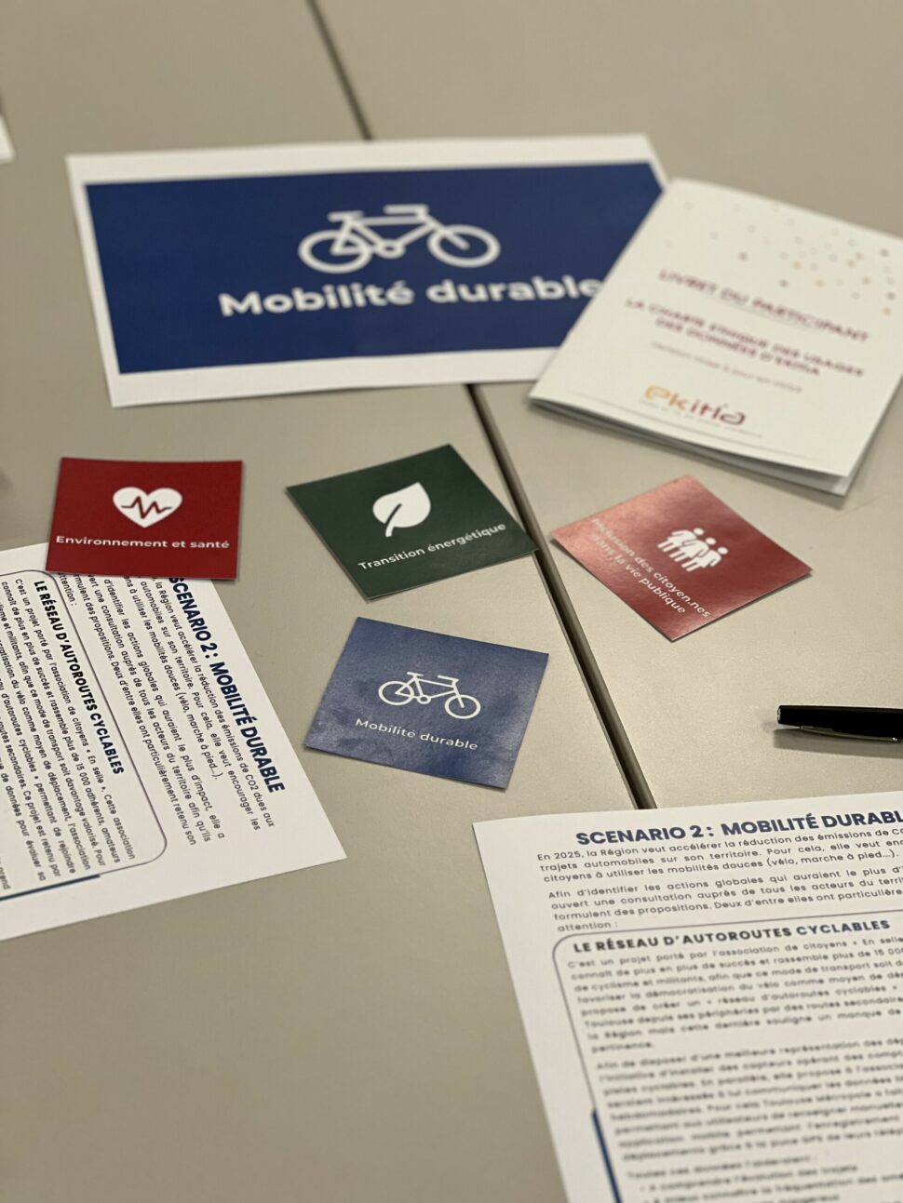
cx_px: 452
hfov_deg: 19.1
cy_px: 602
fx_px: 2678
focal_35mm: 77
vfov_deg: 25.3
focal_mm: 9
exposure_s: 1/50
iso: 160
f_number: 2.8
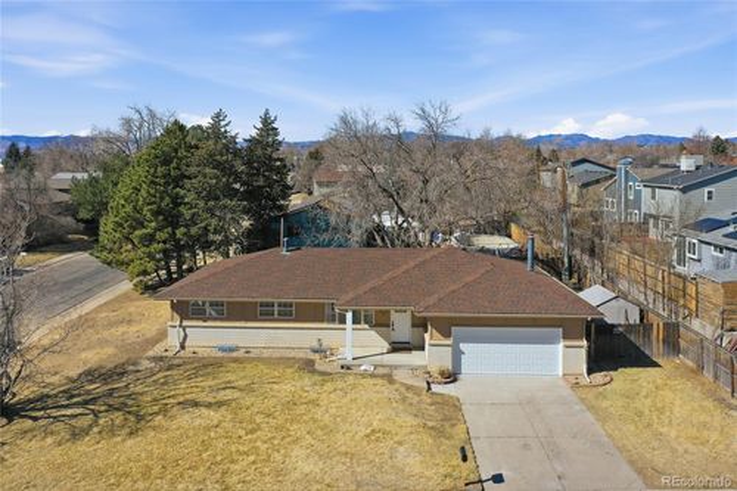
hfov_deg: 65.5
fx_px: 573
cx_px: 368
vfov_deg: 46.4
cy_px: 246
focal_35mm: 28
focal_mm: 10.3
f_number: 6.3
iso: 100
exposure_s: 1/640
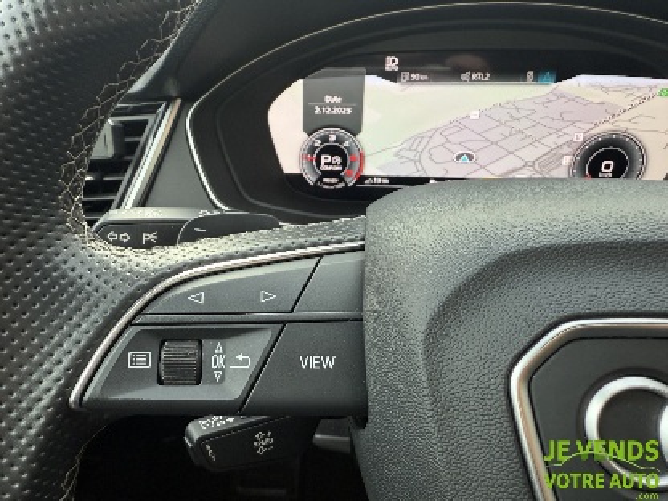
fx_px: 463
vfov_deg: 56.8
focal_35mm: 24
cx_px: 334
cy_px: 250
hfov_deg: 71.6
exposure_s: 1/99
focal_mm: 2.22
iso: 64
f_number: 2.2
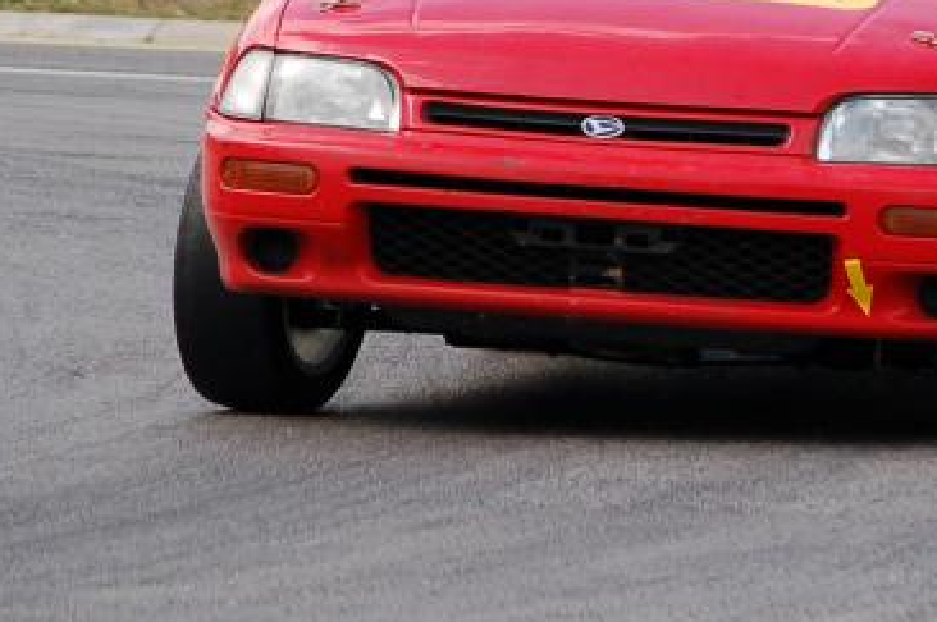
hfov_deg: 4.5
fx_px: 12009
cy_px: 42
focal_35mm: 462
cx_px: 791
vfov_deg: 3.0
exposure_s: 1/1000
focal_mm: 110
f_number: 4.8
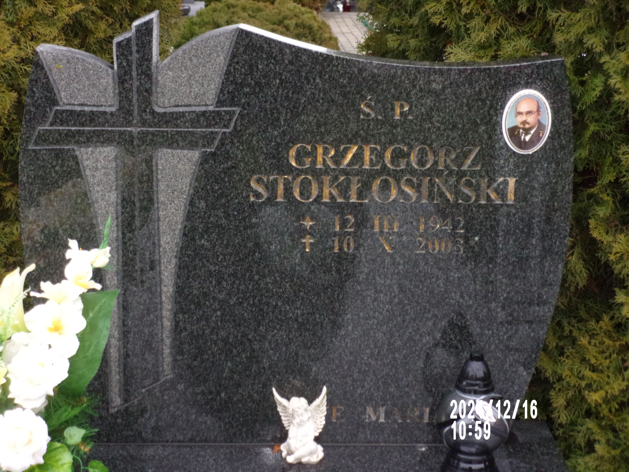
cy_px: 236
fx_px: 1417
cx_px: 314
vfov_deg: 18.9
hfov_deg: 25.0
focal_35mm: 78
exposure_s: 1/34
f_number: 5.4
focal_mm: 14
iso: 400
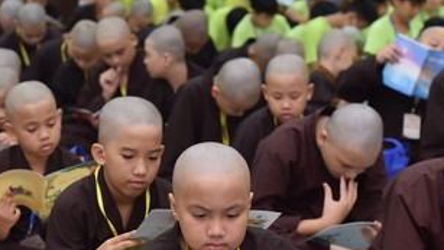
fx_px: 1307
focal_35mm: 111
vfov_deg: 10.7
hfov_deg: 19.2
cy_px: 301
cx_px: 161
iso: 1000
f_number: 3.2
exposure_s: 1/125
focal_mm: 50
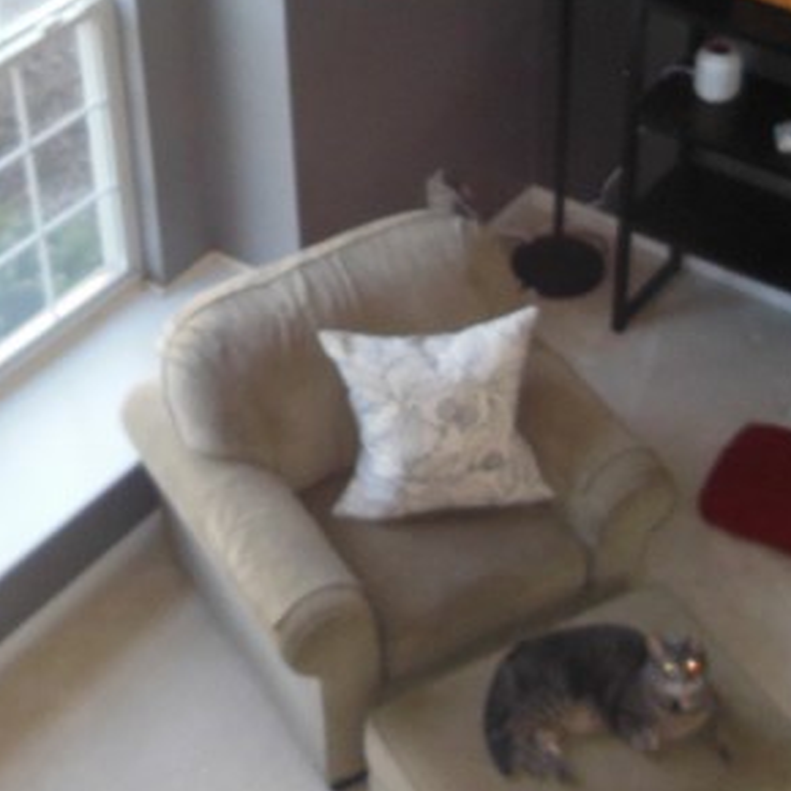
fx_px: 2017
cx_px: 237
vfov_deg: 21.7
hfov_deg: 22.1
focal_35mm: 78
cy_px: 95
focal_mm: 4.5
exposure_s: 1/30
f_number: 3.5
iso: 250
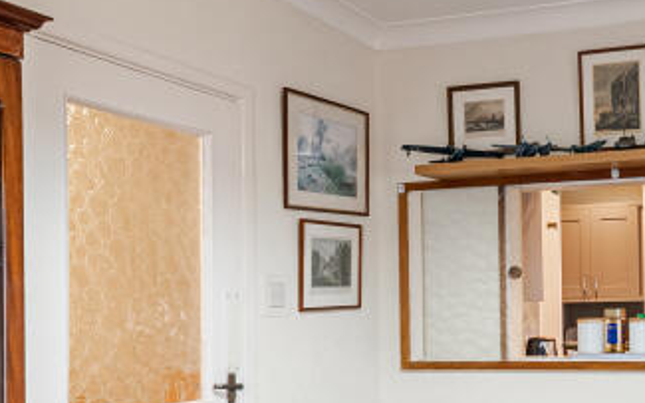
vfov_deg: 28.3
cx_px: 546
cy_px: 284
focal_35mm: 45
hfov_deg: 41.8
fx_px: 791
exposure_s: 1/13
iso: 320
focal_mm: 14
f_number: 8
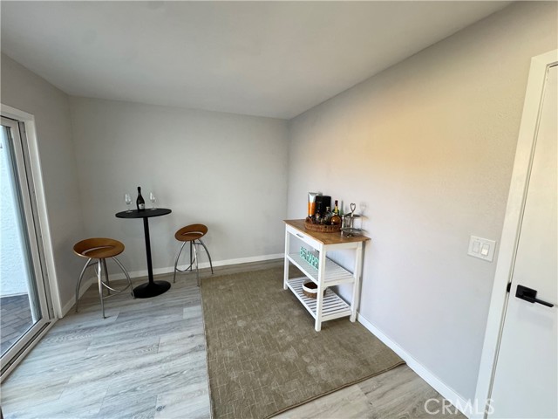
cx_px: 279
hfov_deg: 102.1
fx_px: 226
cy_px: 210
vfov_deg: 85.7
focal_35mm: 14
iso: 250
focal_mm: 2.22
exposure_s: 1/120
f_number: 2.2
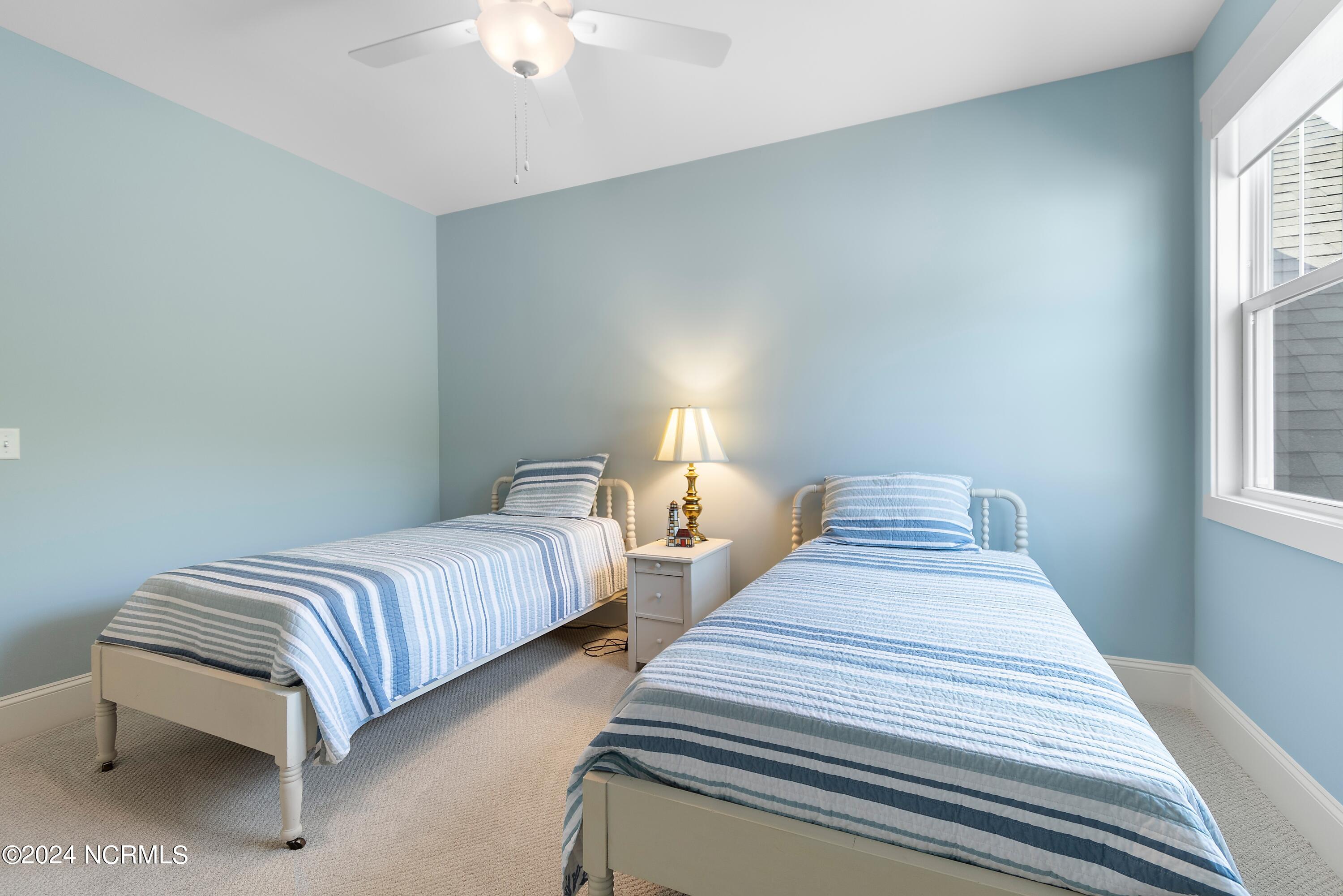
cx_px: 672
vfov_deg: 77.3
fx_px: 560
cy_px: 448
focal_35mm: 15
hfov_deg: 100.4
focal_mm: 10
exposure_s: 1/6
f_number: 4.5
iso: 100
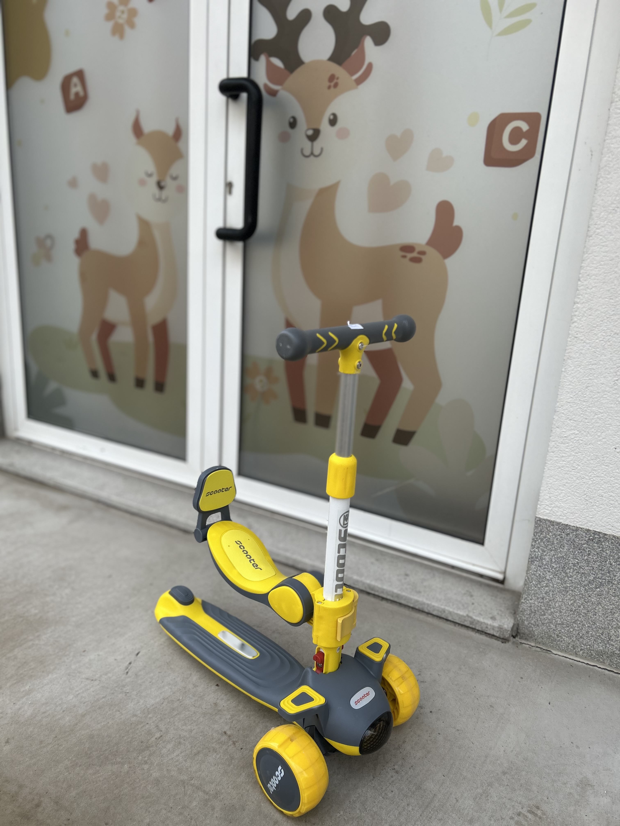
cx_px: 310
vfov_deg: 67.3
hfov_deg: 53.1
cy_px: 413
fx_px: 621
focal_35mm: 26
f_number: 1.5
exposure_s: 1/687
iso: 50
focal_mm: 5.7
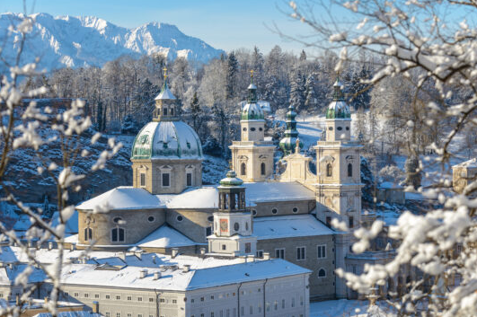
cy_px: 182
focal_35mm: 123
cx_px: 228
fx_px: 1628
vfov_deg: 11.1
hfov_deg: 16.7
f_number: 5.6
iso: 100
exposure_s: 1/500
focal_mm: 102
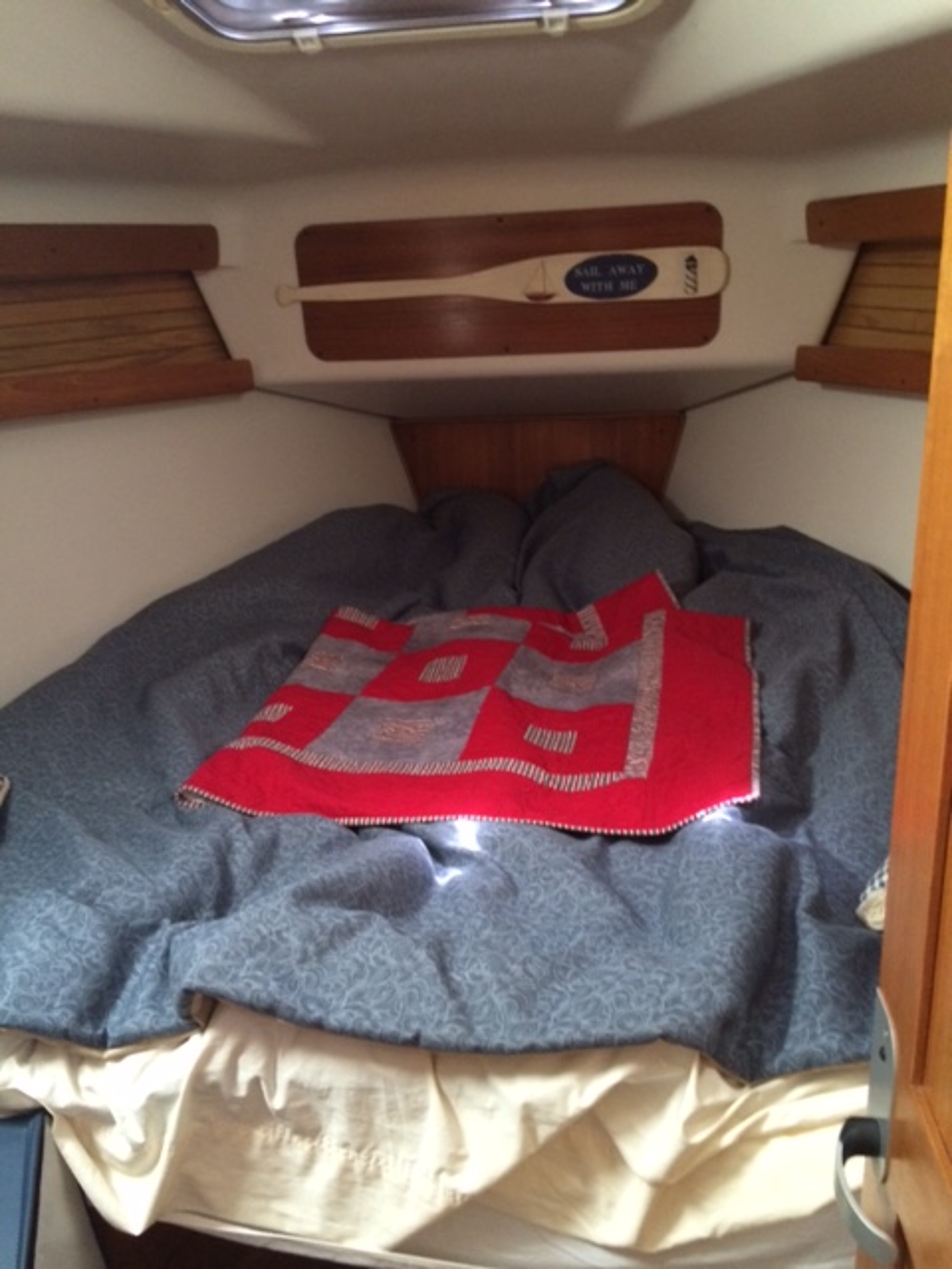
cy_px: 634
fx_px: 1063
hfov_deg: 48.2
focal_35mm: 29
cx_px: 476
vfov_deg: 61.7
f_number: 2.2
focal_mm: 4.15
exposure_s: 1/15
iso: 320
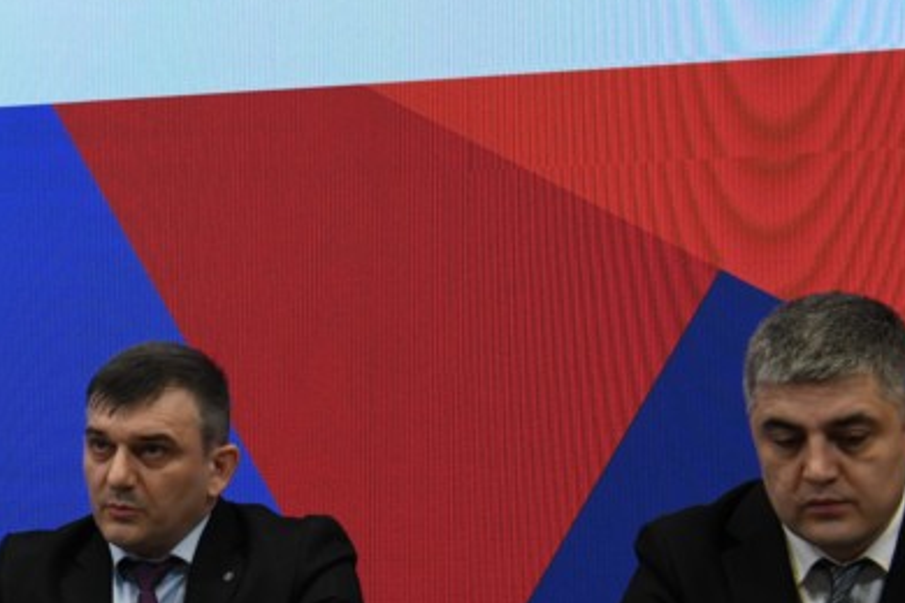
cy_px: 442
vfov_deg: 13.0
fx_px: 2639
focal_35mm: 105
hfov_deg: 19.1
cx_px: 72
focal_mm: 40
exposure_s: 1/100
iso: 1600
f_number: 5.6
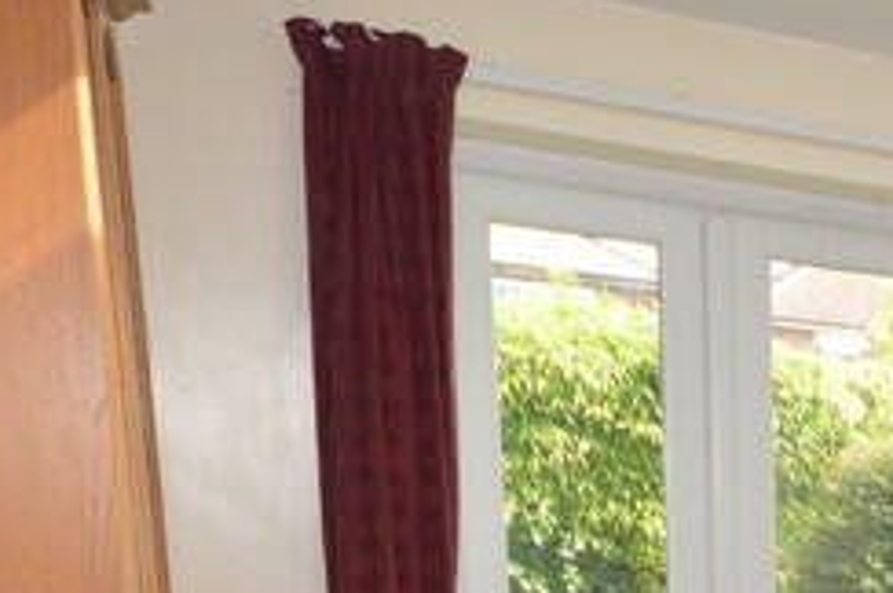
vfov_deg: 18.7
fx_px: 1561
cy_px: 913
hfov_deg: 25.0
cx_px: 1310
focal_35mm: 63
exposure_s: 1/125
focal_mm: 10
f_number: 5.6
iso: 360
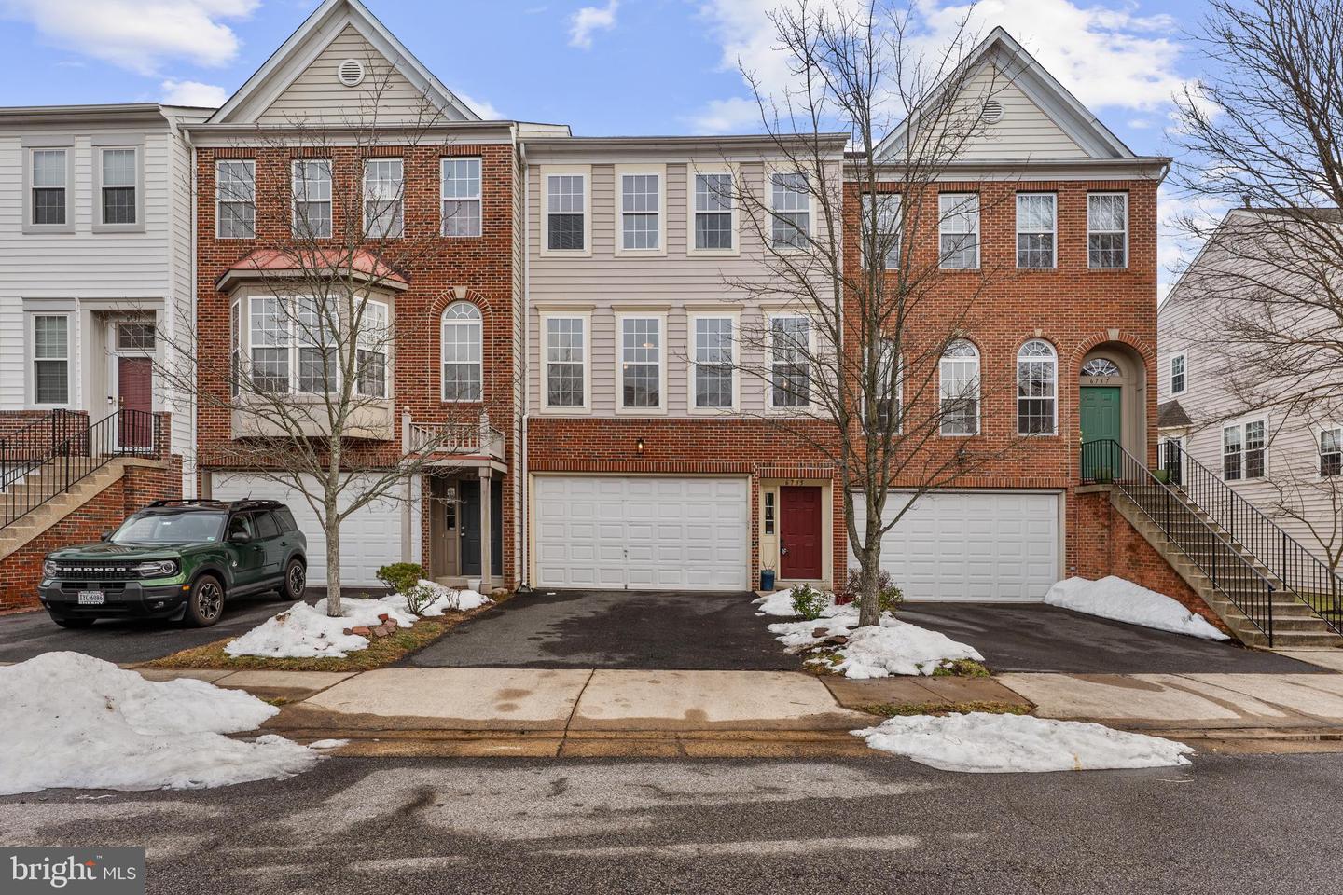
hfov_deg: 90.0
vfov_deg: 67.4
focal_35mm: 18
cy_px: 448
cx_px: 672
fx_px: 671
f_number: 5.6
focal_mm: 18
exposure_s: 1/160
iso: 100
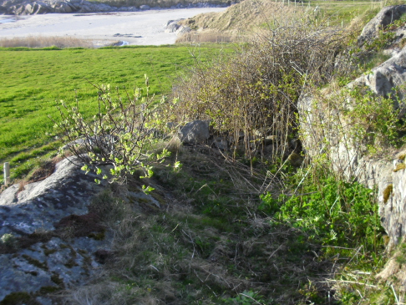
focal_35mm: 50
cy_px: 148
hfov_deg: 38.0
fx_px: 587
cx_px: 251
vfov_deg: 29.1
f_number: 2.8
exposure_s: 1/400
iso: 100
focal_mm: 6.2
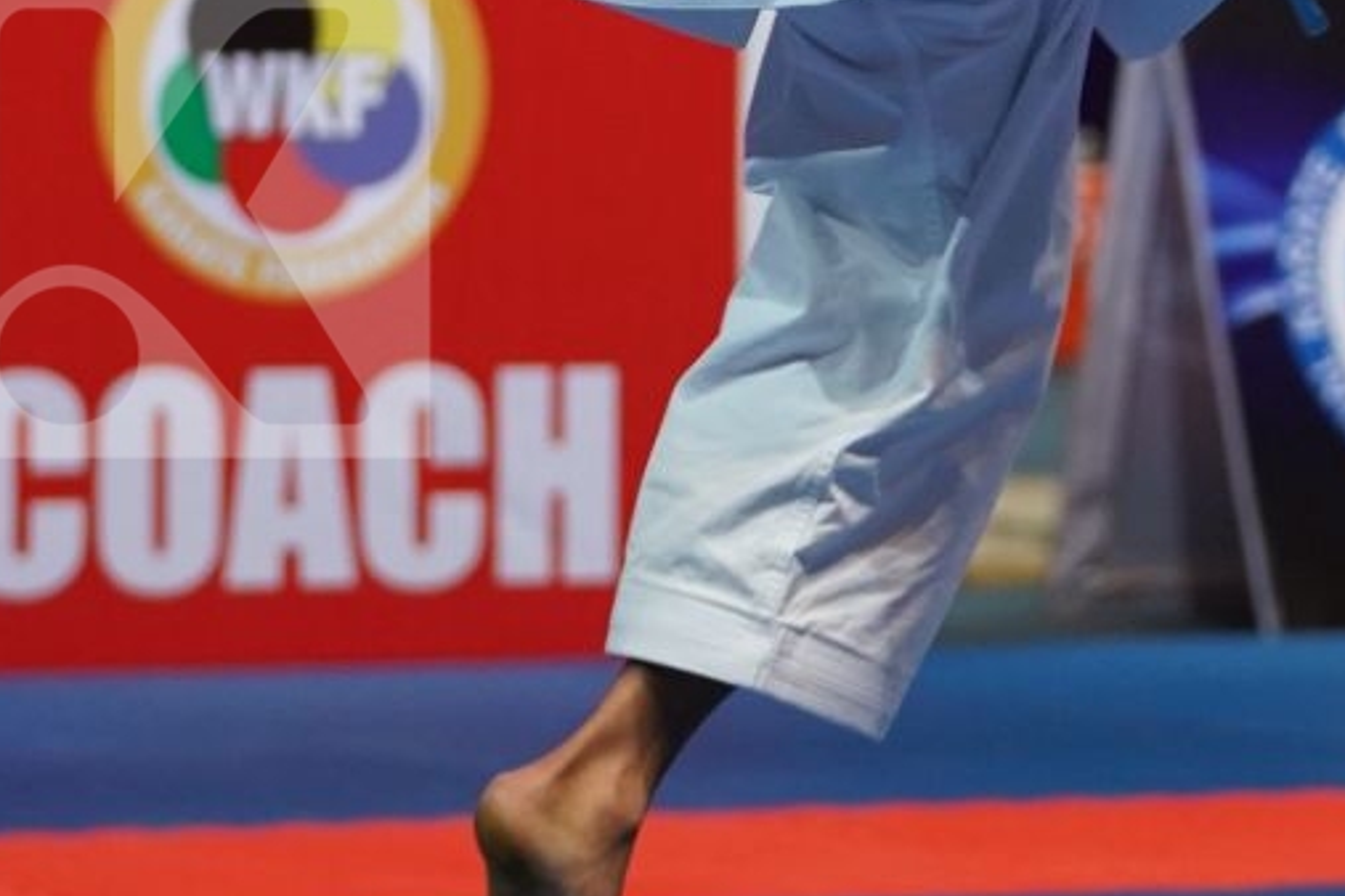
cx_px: 1082
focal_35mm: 373
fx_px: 13935
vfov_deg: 3.7
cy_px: 217
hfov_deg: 5.5
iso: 2000
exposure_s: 1/500
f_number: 2.8
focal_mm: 105
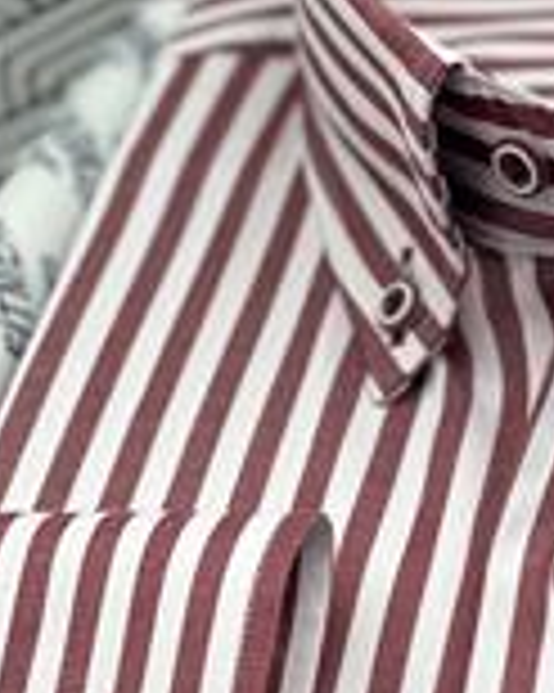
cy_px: 565
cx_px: 568
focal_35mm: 136
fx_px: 2790
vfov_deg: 14.1
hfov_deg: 11.2
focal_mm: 6
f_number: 2
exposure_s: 1/122
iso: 25
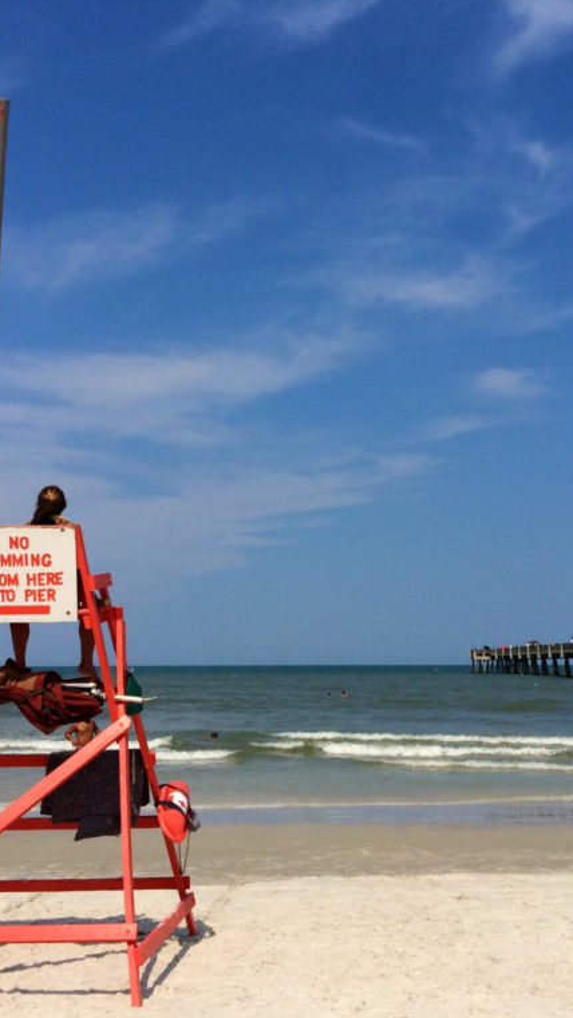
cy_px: 506
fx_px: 1189
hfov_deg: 27.1
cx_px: 320
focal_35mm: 44
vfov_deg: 46.4
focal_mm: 4.12
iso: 40
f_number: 2.2
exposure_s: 1/5128
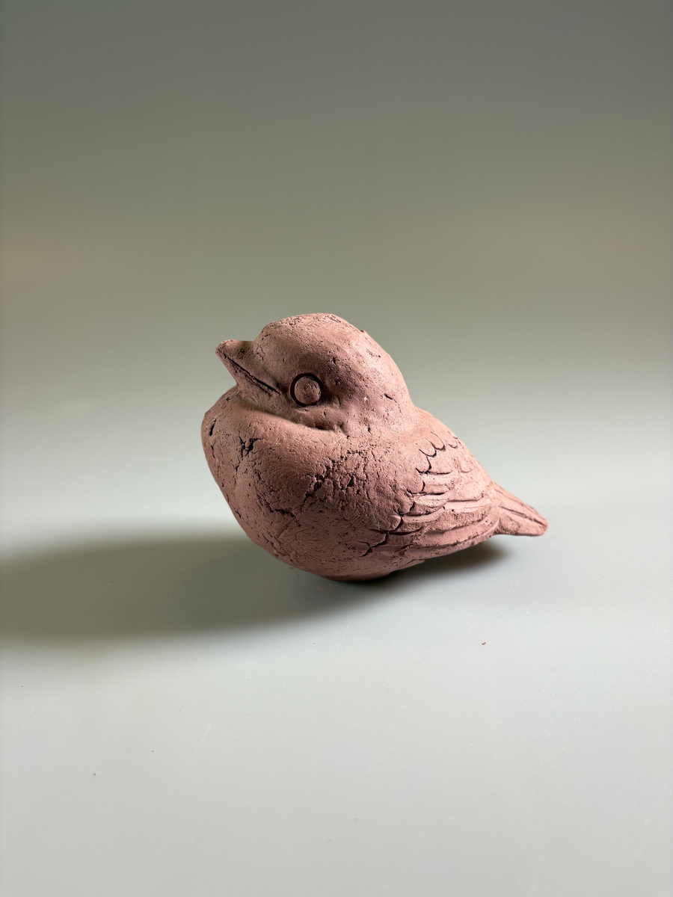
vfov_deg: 67.3
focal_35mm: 26
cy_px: 448
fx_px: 674
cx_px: 336
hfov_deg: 53.1
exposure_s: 1/352
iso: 50
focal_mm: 5.96
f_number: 1.6
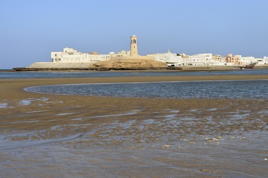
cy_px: 89
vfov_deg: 23.4
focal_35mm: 58
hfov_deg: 34.5
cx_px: 134
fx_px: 432
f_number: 11
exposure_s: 1/250
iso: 200
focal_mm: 58
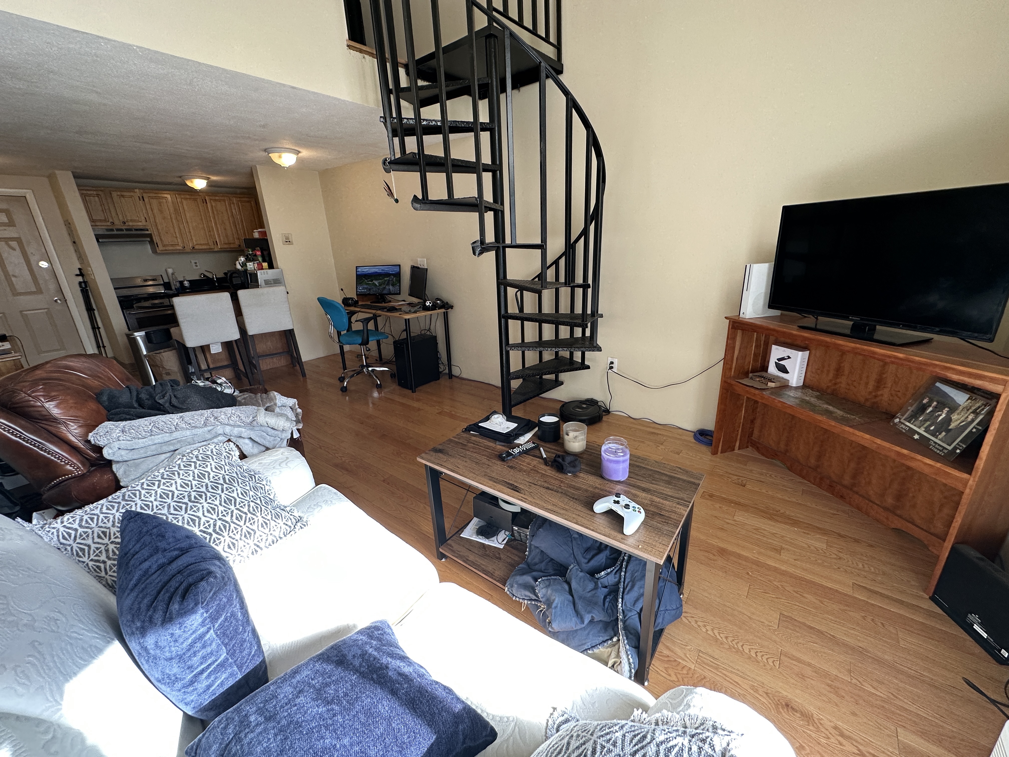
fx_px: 408
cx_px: 504
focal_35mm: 14
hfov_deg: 102.1
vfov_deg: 85.7
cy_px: 378
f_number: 2.2
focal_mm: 2.22
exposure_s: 1/99
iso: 100
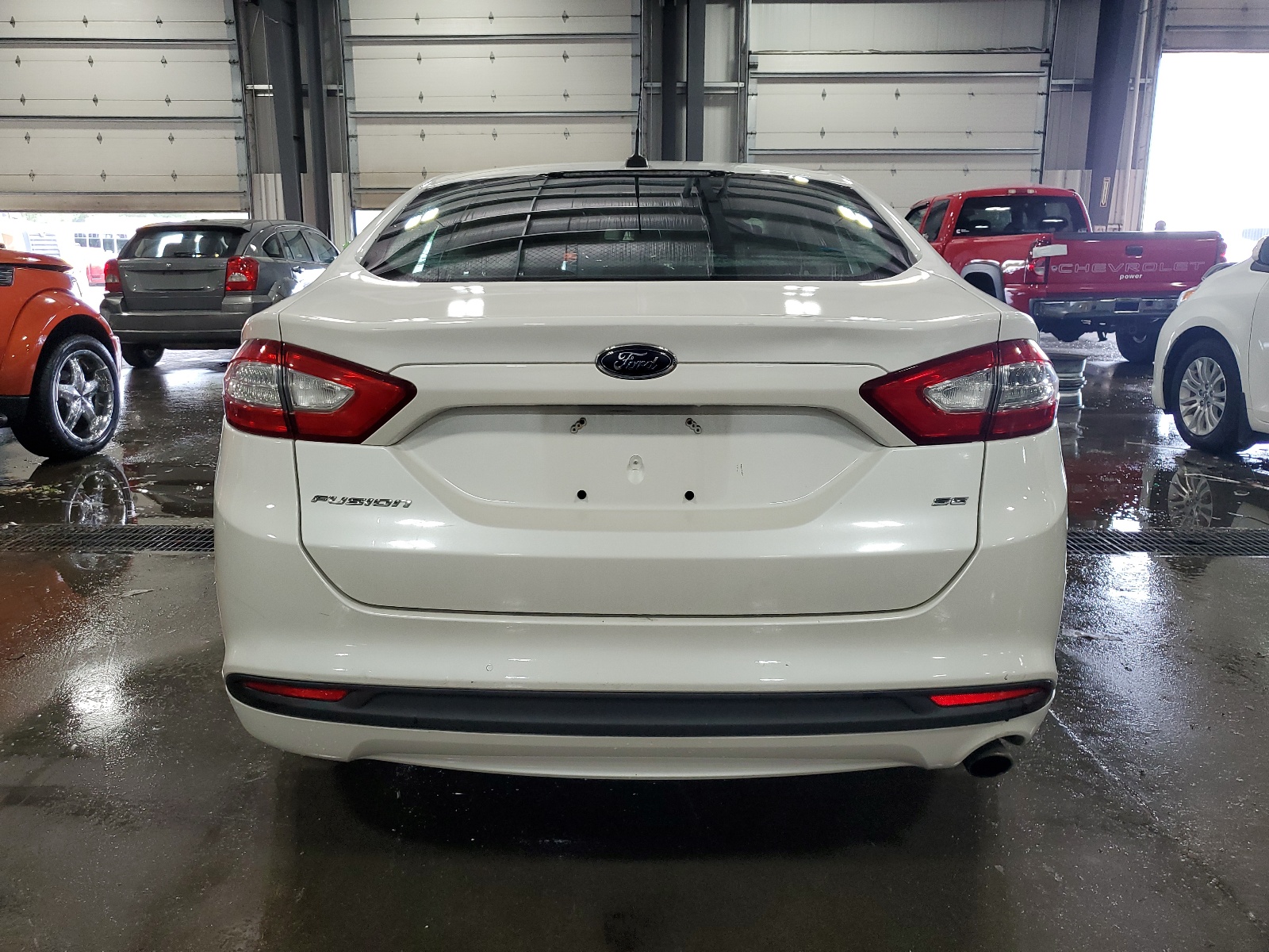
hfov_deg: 67.3
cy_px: 476
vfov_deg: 53.1
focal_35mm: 26
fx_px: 953
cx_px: 634
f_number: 1.5
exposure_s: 1/120
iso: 93
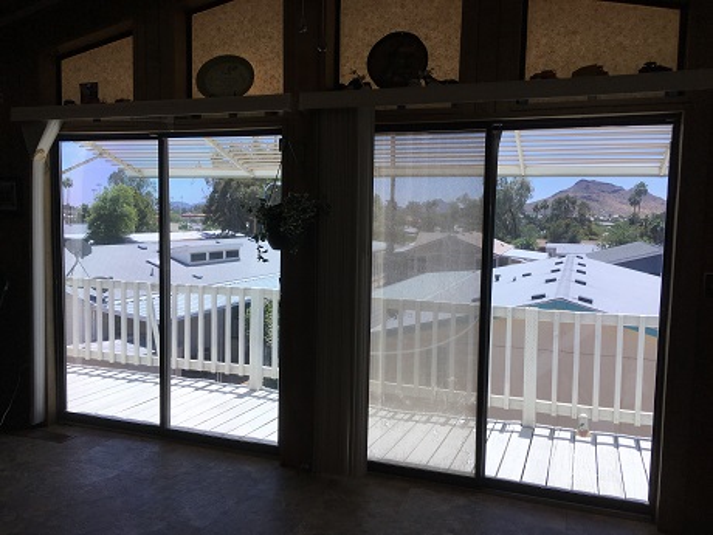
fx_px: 597
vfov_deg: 48.2
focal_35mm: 29
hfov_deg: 61.7
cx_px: 356
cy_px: 268
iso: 25
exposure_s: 1/306
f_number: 2.2
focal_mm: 4.15
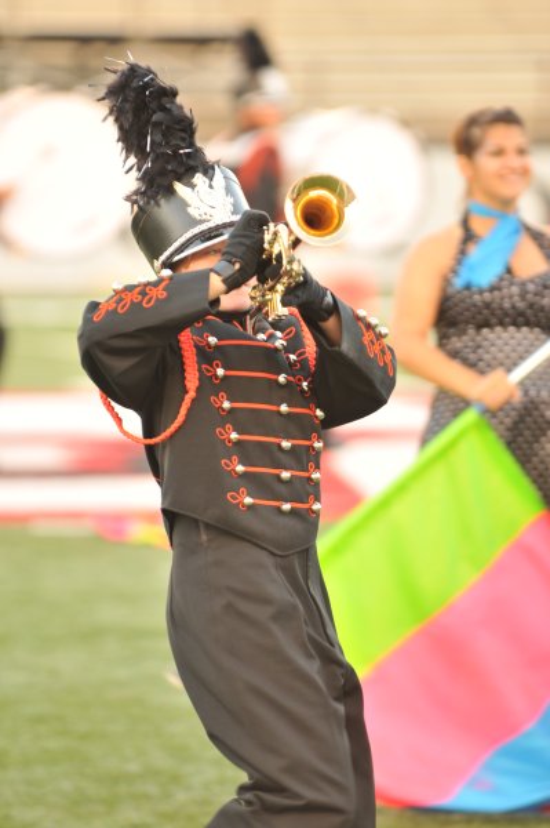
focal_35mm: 300
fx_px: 6886
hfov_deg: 4.6
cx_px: 275
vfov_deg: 6.9
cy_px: 414
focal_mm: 200
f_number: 2.8
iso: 200
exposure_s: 1/160
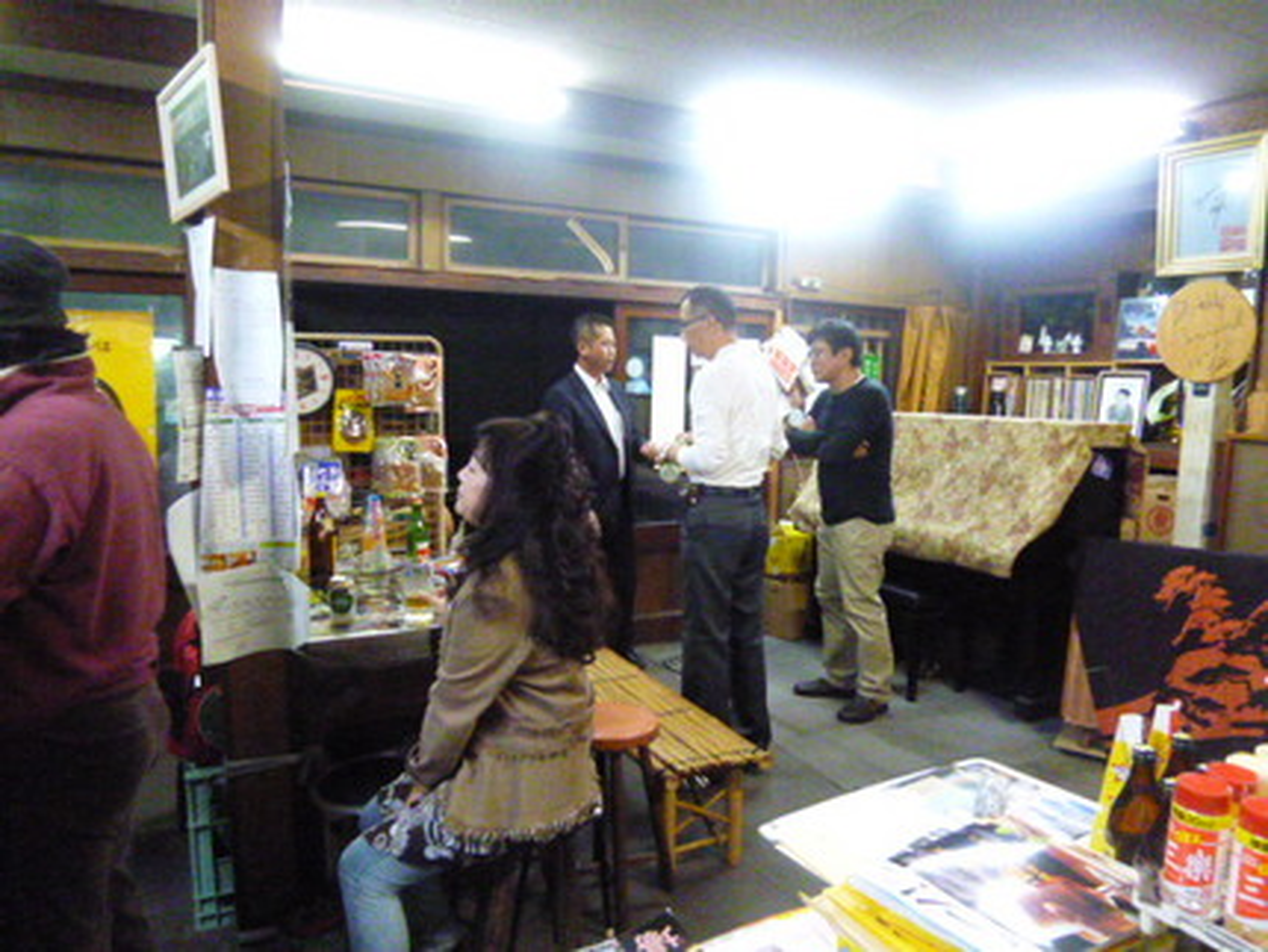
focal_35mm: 24
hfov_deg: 71.6
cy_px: 476
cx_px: 634
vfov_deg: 56.9
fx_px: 880
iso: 2000
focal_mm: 4.3
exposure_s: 1/60
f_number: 2.5
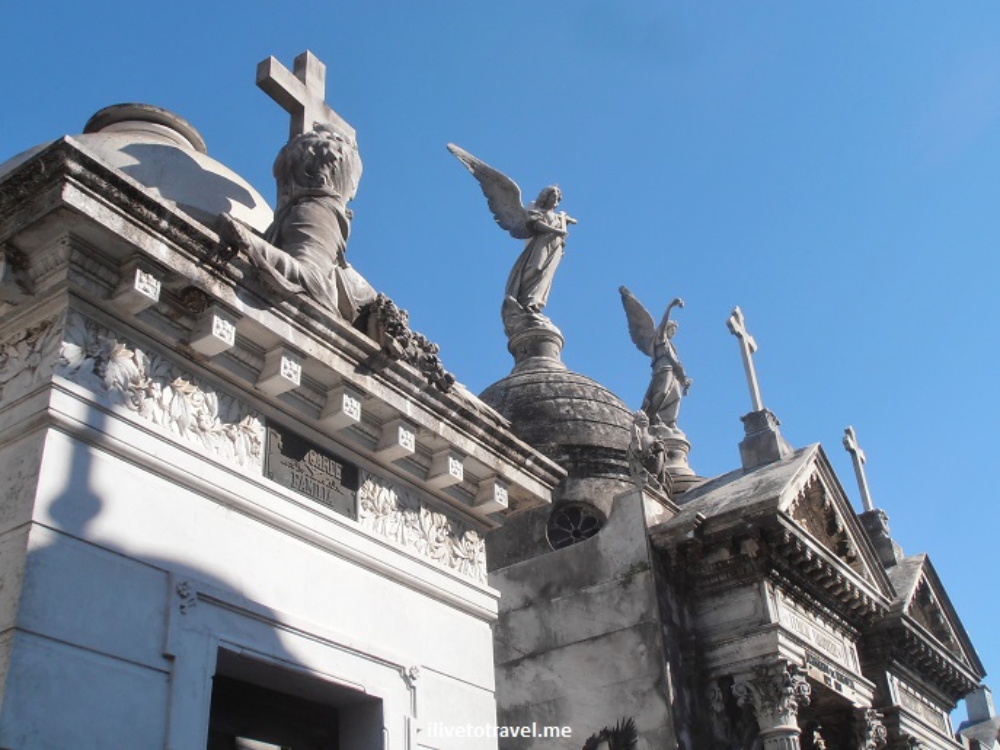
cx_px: 500
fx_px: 1271
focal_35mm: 44
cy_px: 375
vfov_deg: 32.9
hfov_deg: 43.0
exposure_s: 1/1000
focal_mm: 7.87
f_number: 4.2
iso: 80
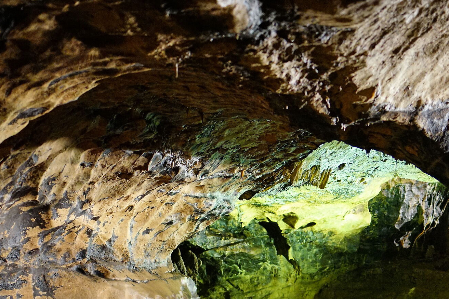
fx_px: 798
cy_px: 265
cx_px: 298
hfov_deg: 31.2
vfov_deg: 20.8
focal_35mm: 64
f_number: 2
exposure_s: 1/30
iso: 3200
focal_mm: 35
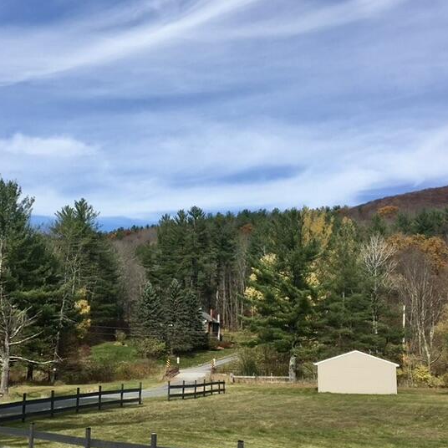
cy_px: 253
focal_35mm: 49
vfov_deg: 34.6
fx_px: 717
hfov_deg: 34.6
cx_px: 184
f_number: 2.2
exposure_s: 1/1538
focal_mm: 4.15
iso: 25
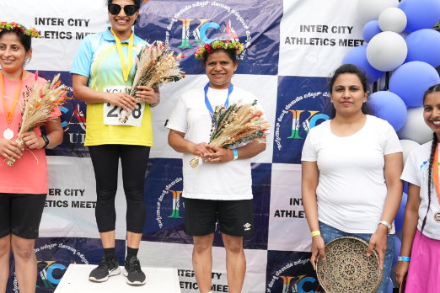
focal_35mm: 47
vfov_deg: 28.6
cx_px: 130
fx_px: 574
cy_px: 151
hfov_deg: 41.1
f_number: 2.8
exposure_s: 1/1600
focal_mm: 24
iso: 250
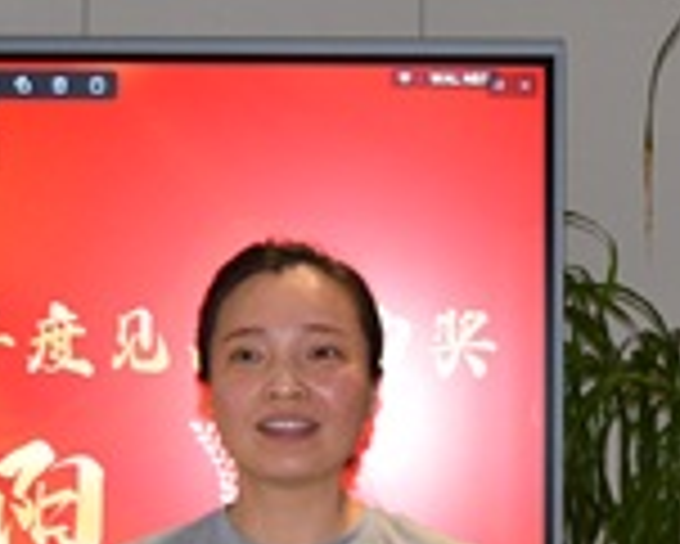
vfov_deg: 11.5
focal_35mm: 134
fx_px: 2699
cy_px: 247
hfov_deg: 14.4
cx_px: 320
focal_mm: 24
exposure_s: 1/100
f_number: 5
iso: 800
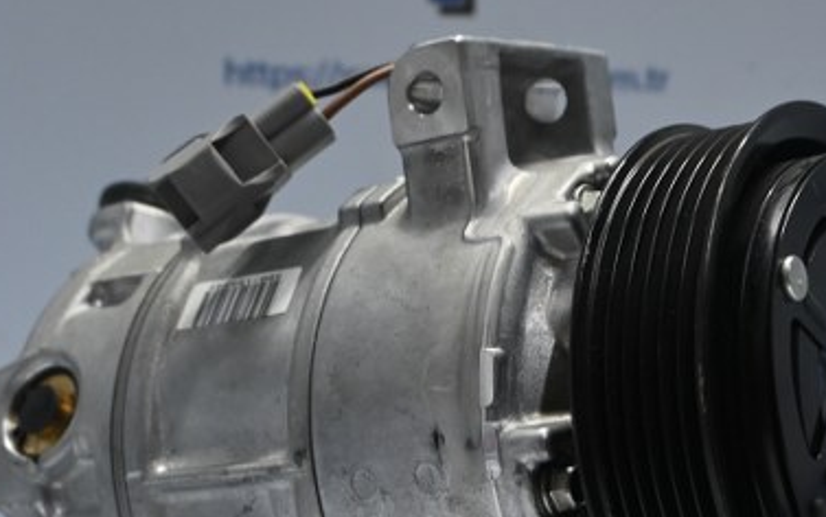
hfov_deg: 25.4
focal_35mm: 81
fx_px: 1826
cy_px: 365
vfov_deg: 16.1
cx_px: 535
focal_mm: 25
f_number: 4.2
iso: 1000
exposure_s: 1/125
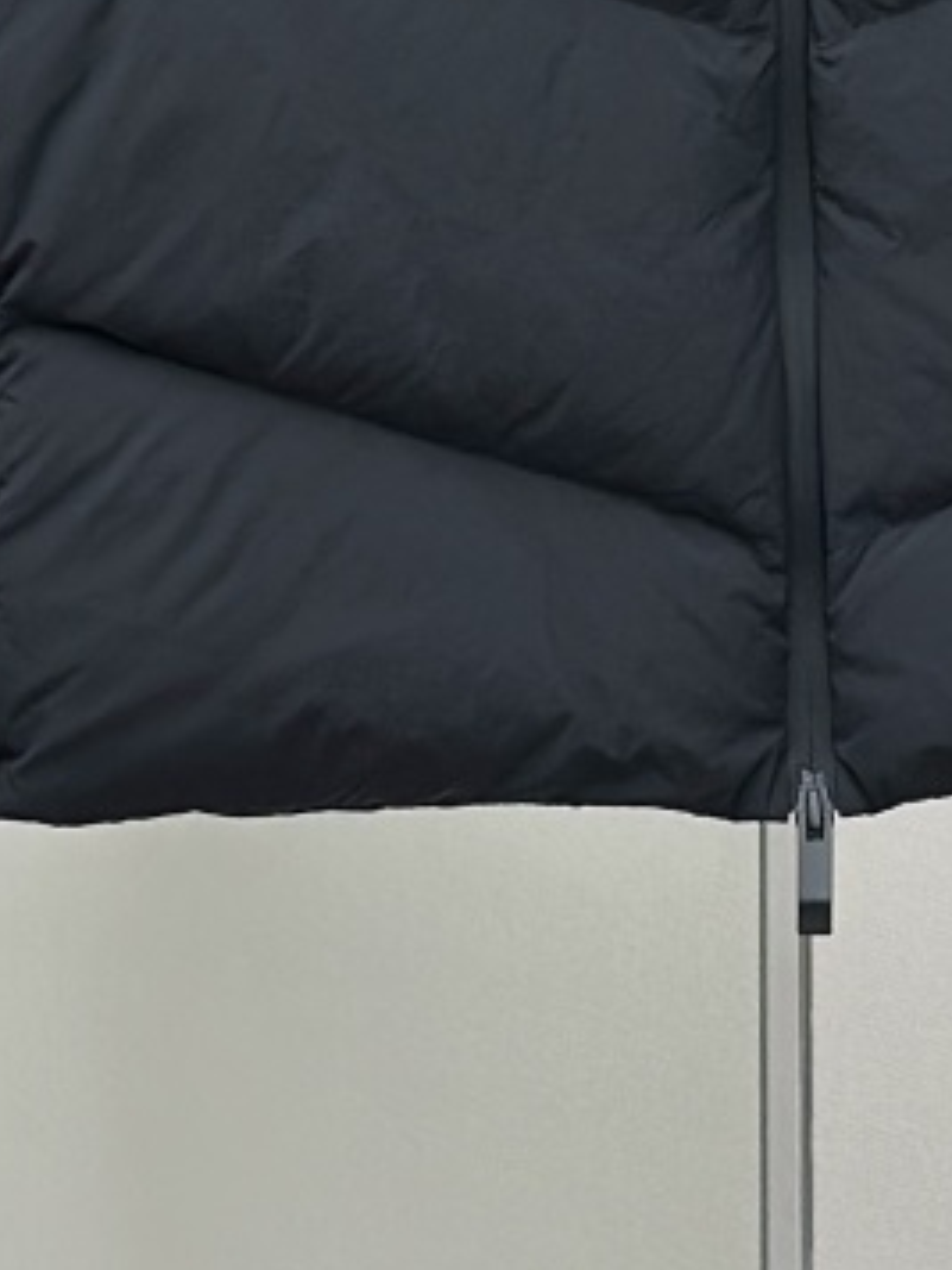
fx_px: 7114
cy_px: -25
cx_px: 742
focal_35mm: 194
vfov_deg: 10.1
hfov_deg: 7.6
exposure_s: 1/205
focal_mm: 6.86
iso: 80
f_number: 1.78
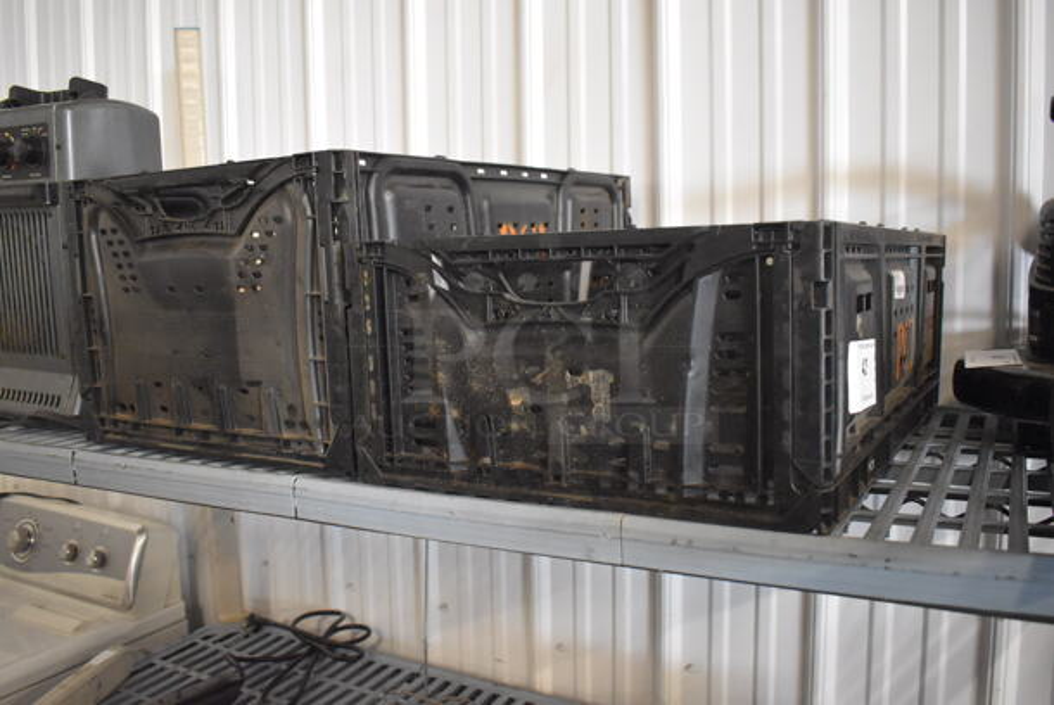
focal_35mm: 32
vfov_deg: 41.8
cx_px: 527
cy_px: 352
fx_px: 923
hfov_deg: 59.4
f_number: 3.8
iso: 6400
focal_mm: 21
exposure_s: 1/125
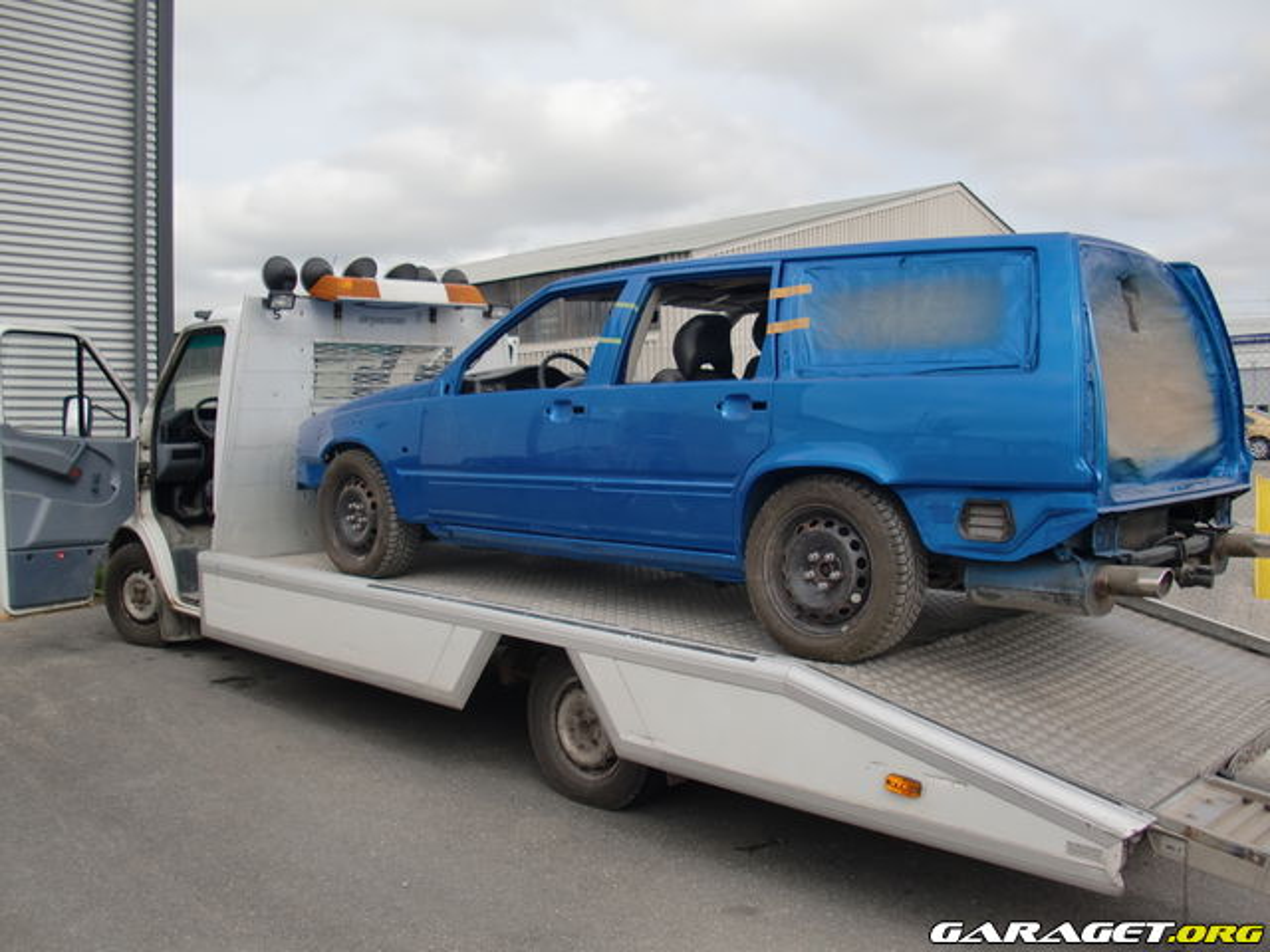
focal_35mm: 36
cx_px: 635
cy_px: 476
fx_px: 1321
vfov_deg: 39.7
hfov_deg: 51.4
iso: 64
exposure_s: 1/125
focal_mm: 6.3
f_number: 7.9
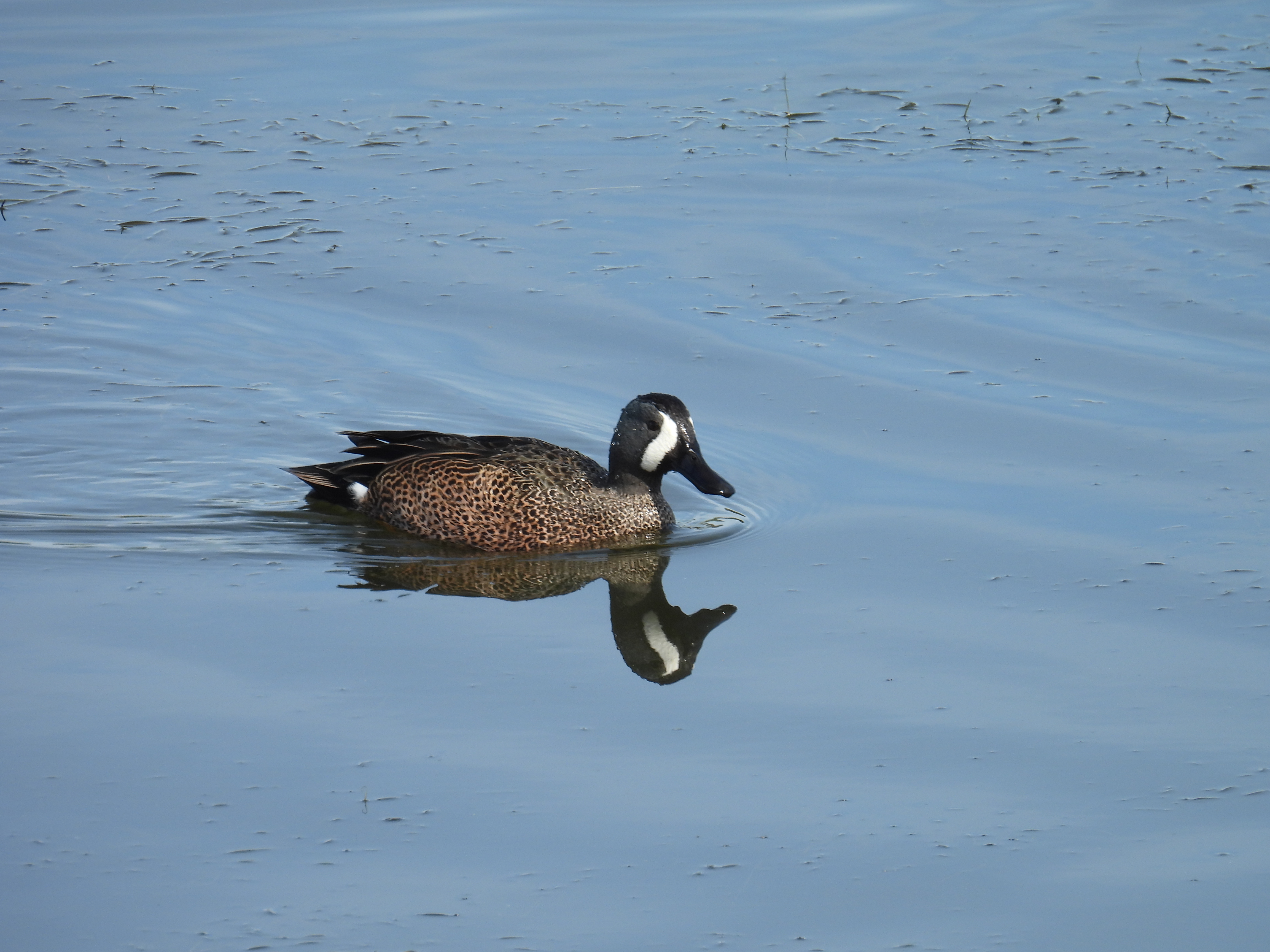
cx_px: 635
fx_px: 44026
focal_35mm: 1200
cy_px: 476
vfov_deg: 1.2
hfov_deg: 1.7
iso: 100
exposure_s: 1/320
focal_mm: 214
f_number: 6.3
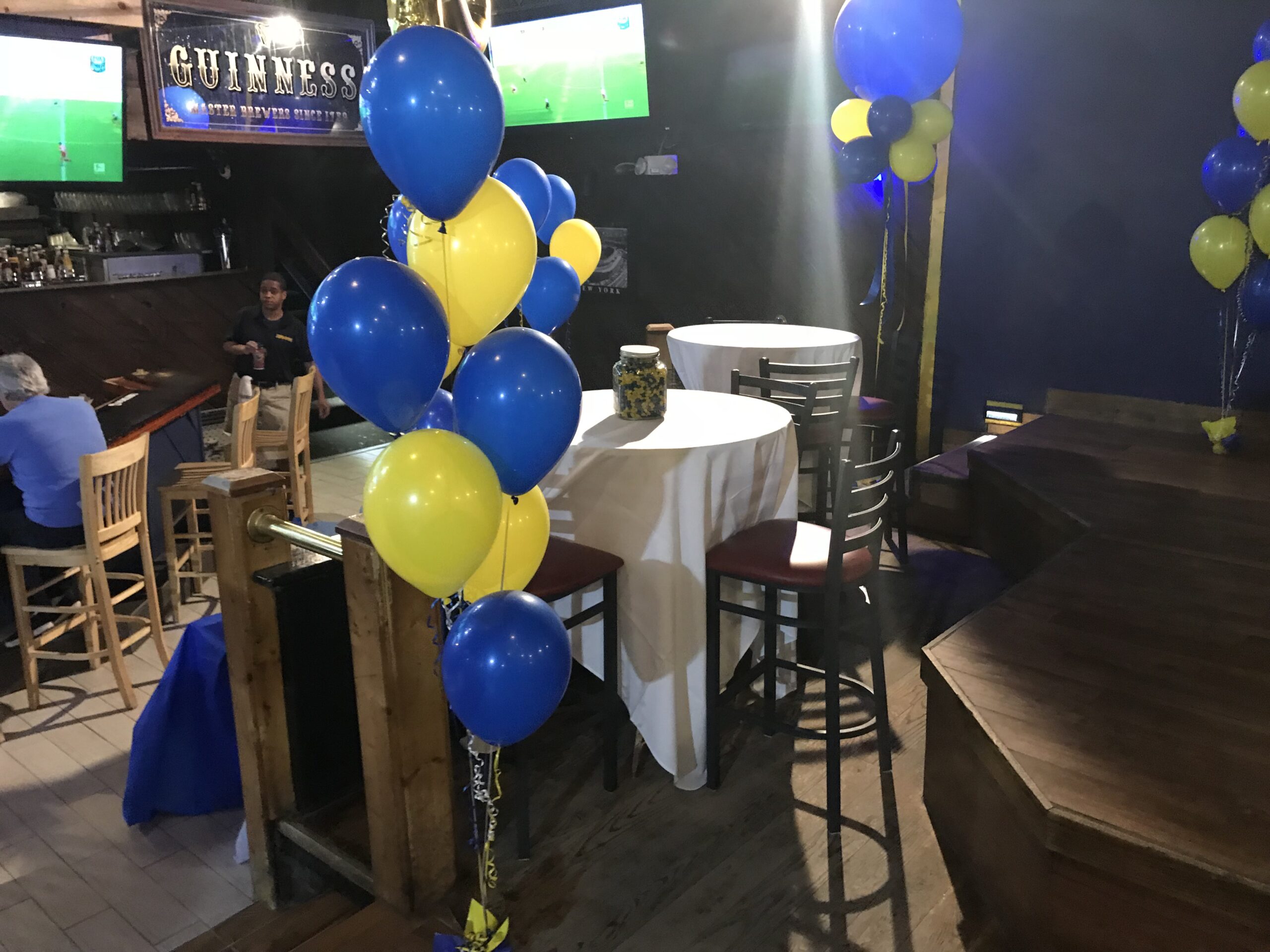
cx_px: 635
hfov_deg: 63.4
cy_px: 476
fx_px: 1027
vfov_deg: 49.7
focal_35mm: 28
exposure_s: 1/7
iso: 80
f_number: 1.8
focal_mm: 3.99
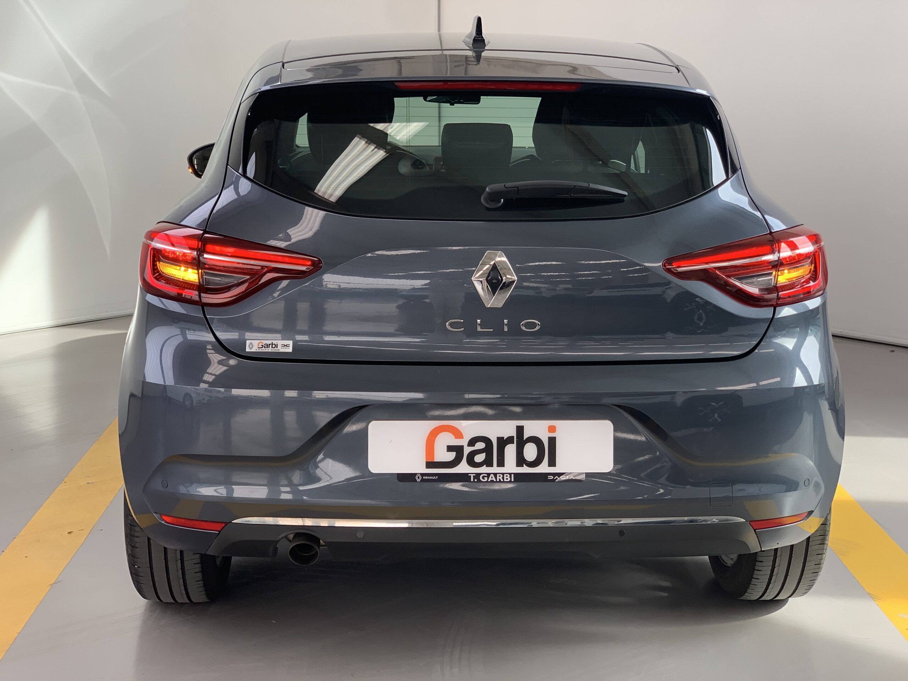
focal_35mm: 52
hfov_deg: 36.8
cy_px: 340
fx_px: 1364
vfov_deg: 28.0
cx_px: 454
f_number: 2.4
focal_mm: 6
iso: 32
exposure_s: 1/122
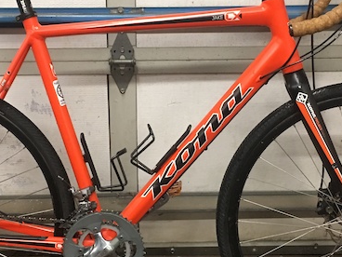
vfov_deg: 23.3
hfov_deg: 30.7
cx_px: 162
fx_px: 622
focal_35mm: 63
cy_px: 132
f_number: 2.2
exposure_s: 1/17
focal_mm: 4.15
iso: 200
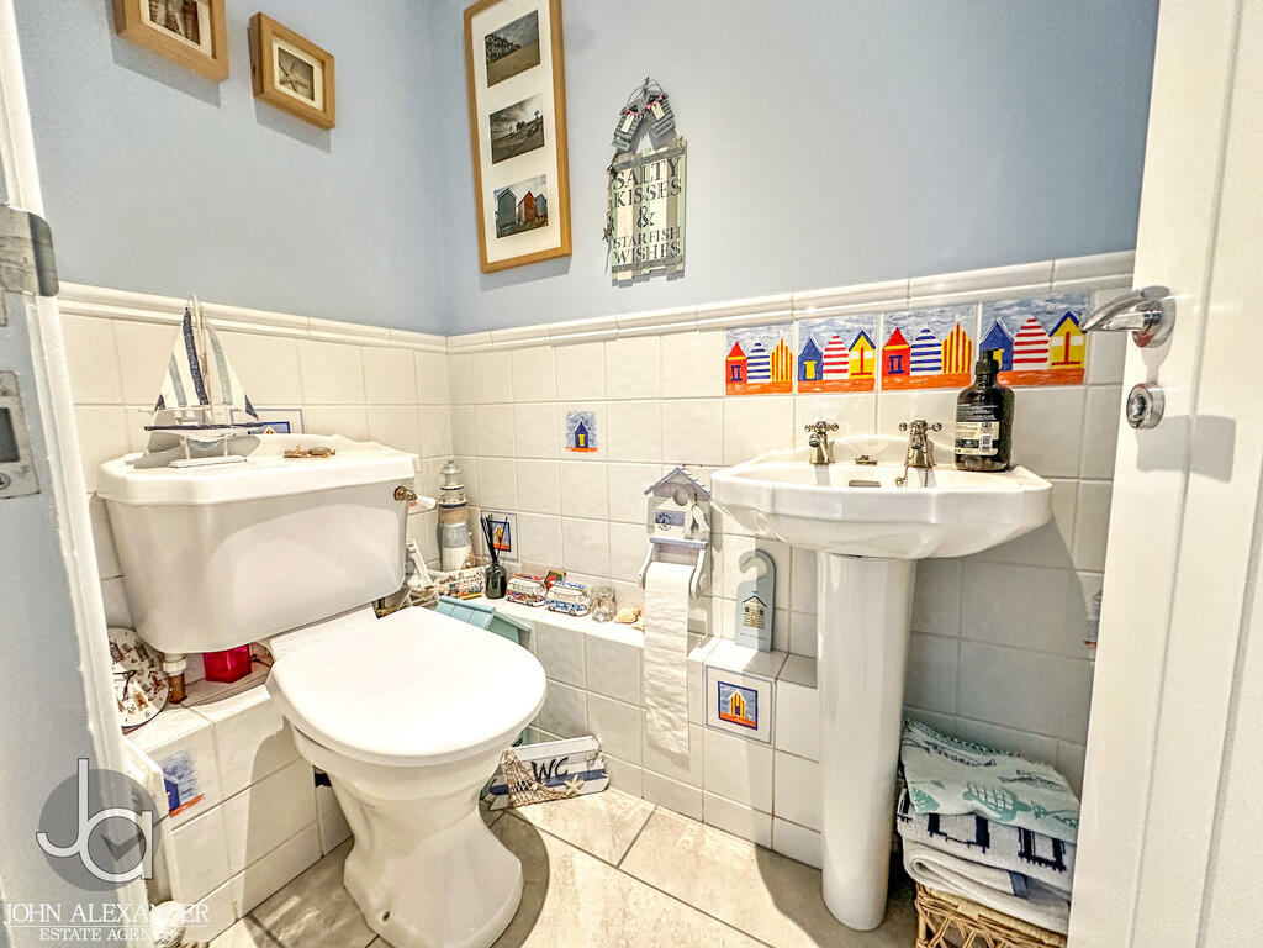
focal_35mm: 14
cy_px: 474
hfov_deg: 102.1
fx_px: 511
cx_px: 632
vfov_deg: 85.7
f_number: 2.2
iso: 500
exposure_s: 1/50
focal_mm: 2.22
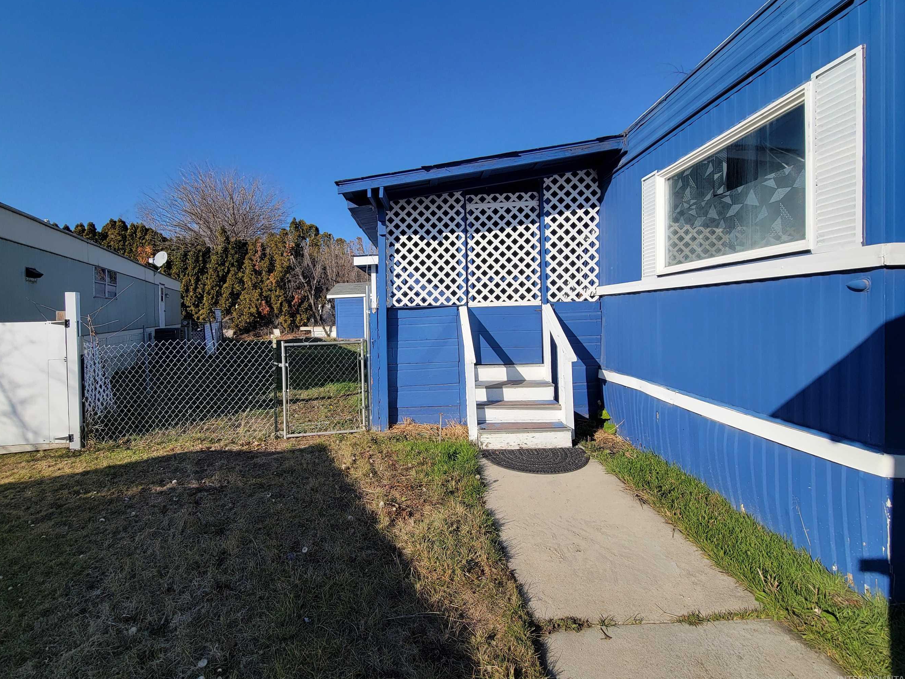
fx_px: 392
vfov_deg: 81.7
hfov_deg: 97.6
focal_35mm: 15
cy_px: 323
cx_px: 394
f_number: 2.2
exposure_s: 1/1472
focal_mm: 2.2
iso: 50
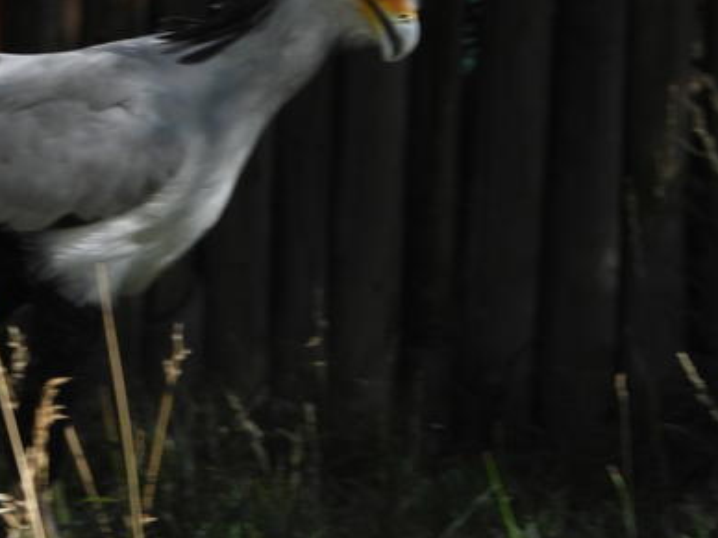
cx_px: 279
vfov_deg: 1.2
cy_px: 196
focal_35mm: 1238
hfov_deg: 1.6
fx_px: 25678
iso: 100
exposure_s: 1/250
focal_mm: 108
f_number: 5
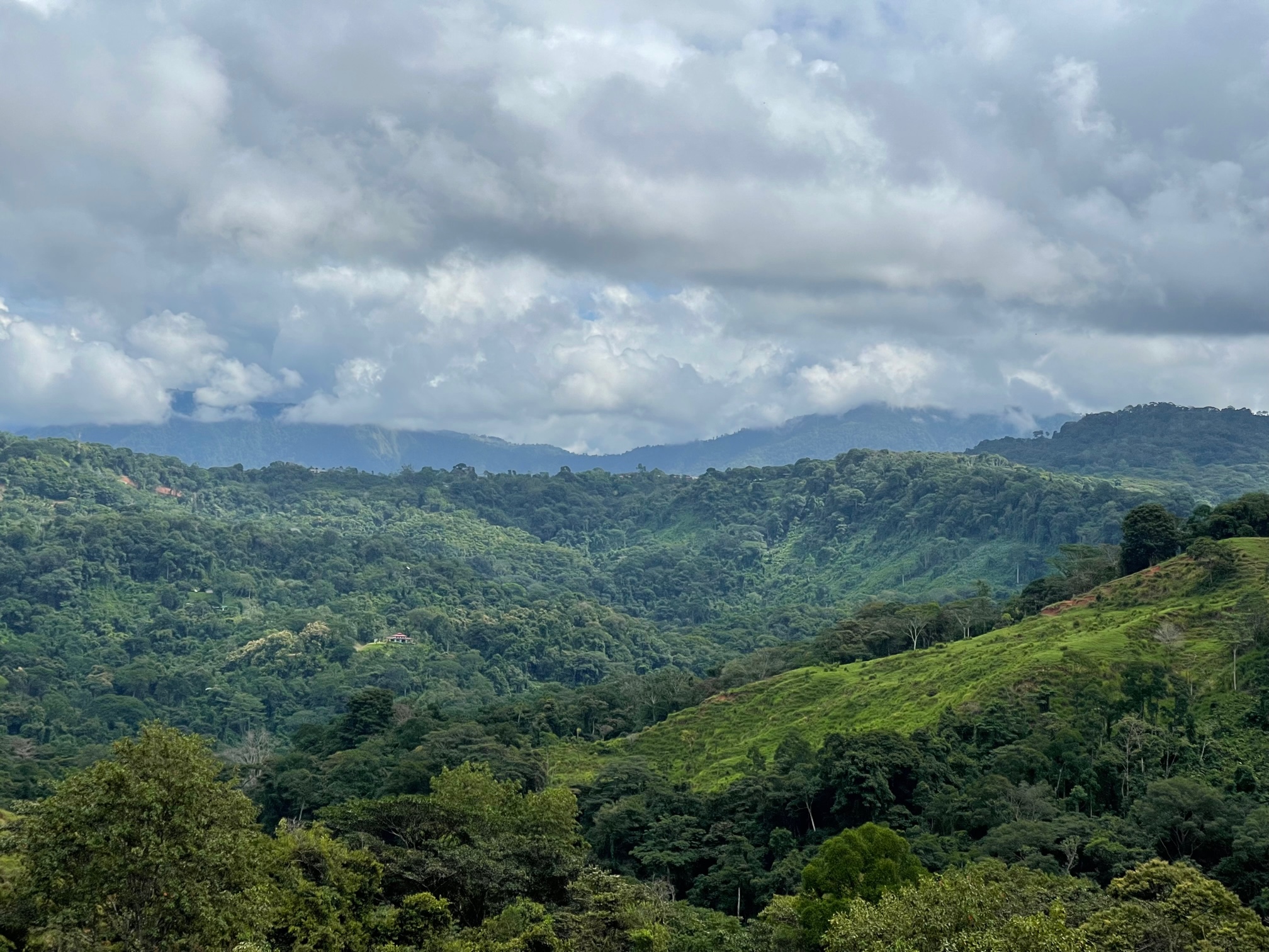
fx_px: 2346
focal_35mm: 64
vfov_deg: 22.9
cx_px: 634
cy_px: 476
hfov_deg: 30.3
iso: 20
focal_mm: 7.5
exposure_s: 1/2732
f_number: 2.2
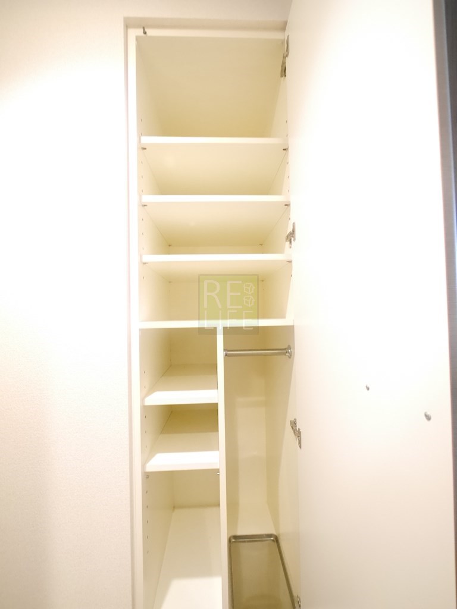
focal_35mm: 14
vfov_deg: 102.1
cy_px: 304
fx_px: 246
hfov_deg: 85.7
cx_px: 228
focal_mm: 7
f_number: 4
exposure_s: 1/25
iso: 3200
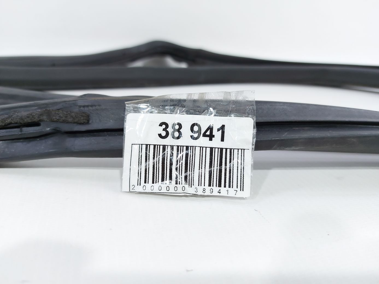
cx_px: 190
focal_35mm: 24
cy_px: 142
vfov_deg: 56.8
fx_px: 263
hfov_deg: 71.6
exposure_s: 1/50
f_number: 1.8
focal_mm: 5.23
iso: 80
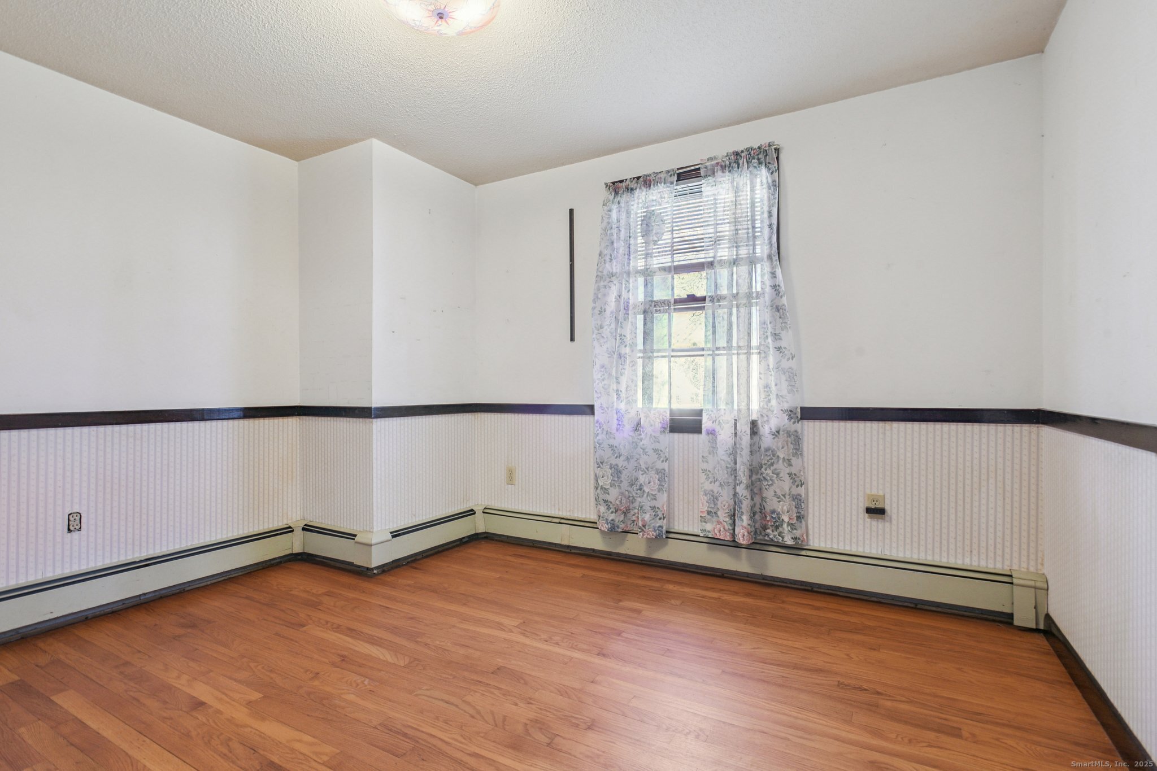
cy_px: 386
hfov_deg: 93.3
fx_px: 546
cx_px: 578
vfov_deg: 70.4
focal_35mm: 17
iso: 400
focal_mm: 17
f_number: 11
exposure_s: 1/13
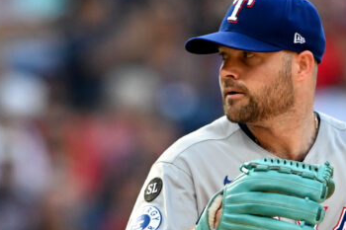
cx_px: 216
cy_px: 436
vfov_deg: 0.8
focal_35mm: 1755
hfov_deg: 1.2
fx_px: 16859
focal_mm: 400
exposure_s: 1/4000
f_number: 4
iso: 2000
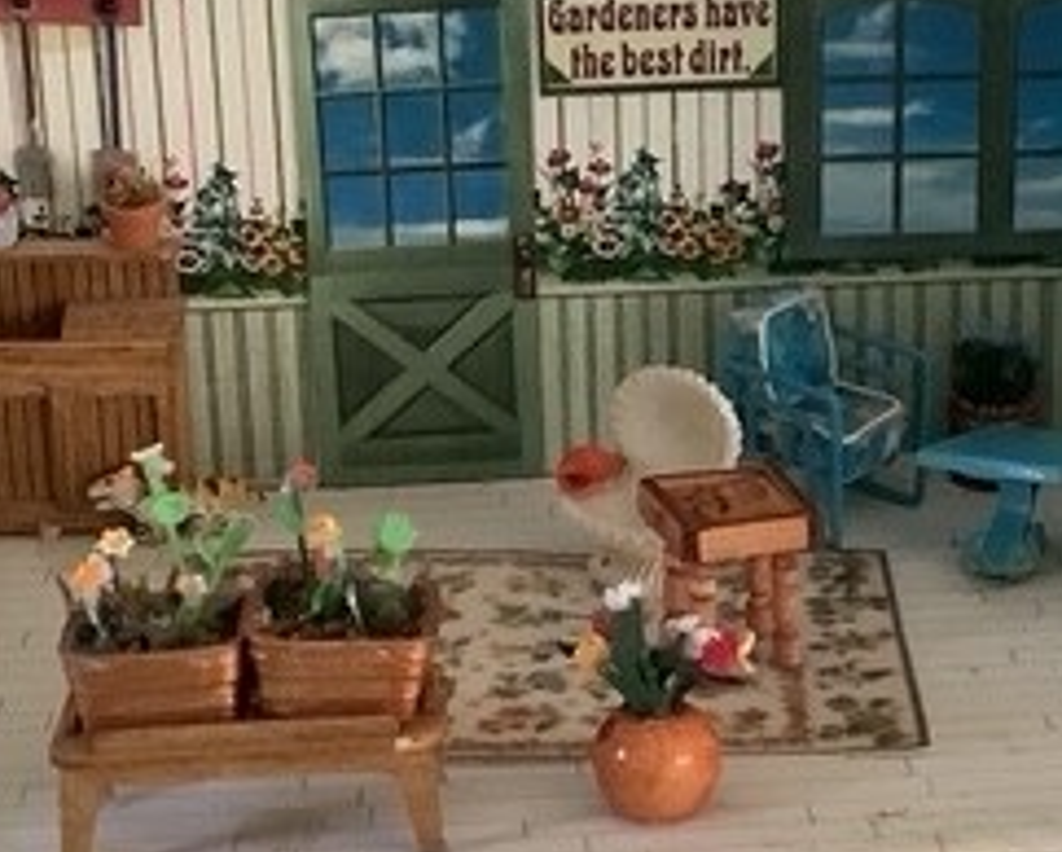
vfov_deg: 19.2
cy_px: 386
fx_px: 2517
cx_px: 693
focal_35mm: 80
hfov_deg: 23.7
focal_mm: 3.3
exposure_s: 1/60
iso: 320
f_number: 2.4
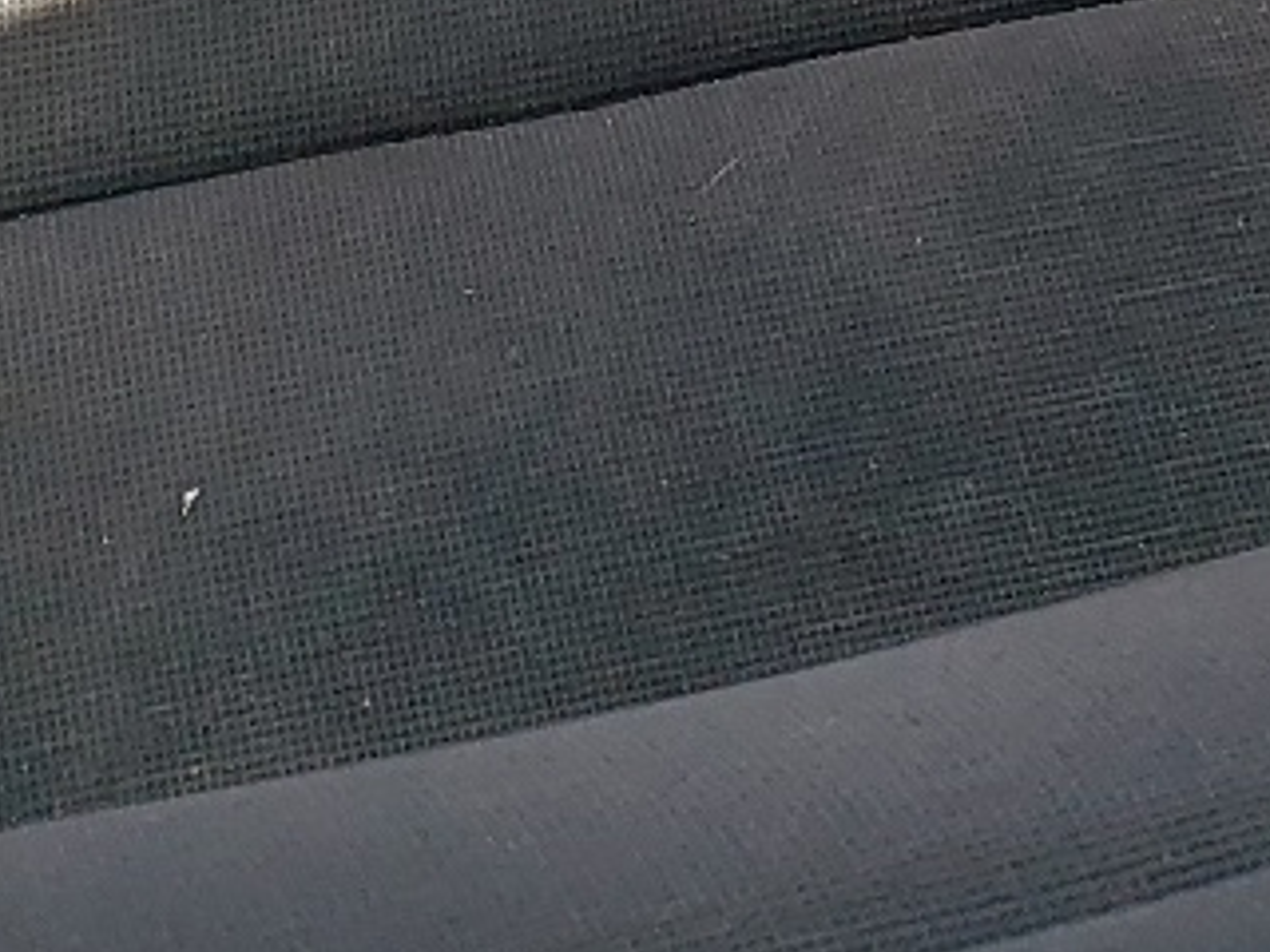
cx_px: 1068
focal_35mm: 130
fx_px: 4769
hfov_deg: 15.0
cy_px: -1222
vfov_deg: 10.1
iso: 50
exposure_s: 1/476
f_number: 1.5
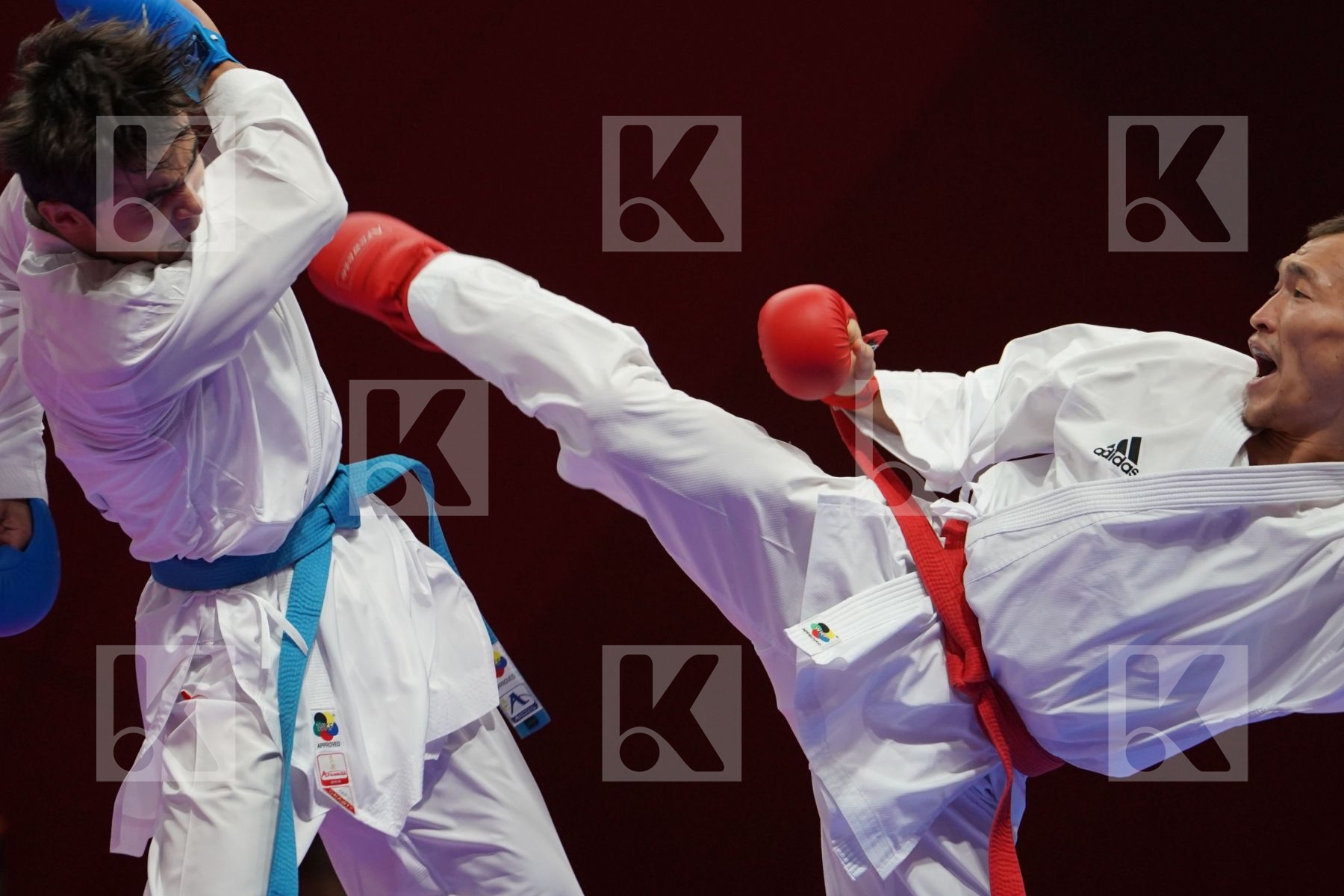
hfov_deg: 4.9
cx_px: 672
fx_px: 15679
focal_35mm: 420
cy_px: 448
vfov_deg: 3.3
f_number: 4
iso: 2000
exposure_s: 1/1000
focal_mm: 280
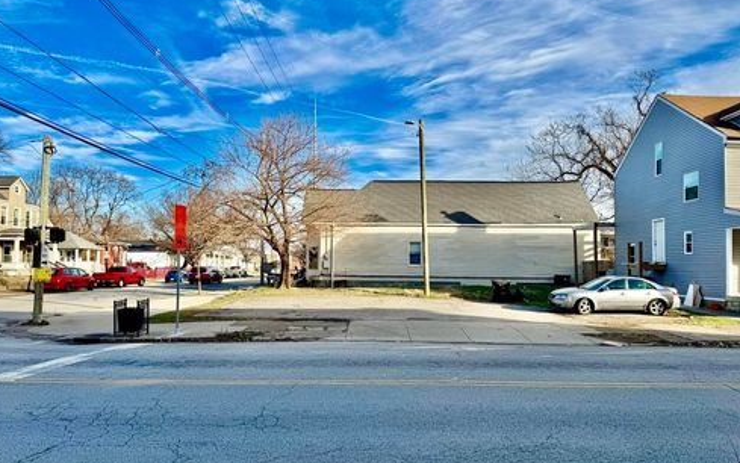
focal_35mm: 26
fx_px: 525
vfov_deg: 47.6
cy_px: 237
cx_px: 369
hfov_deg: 70.4
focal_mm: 6.76
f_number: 1.78
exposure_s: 1/3096
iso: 80
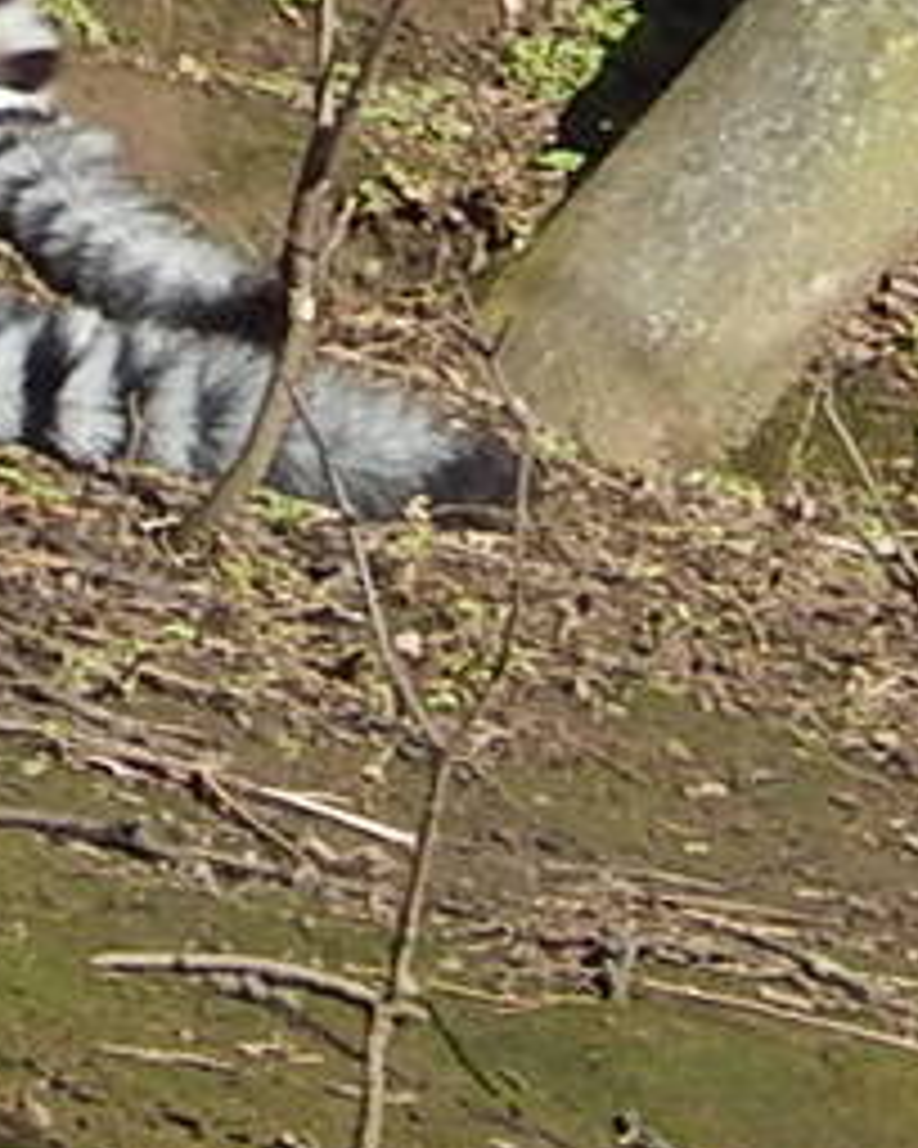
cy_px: -513
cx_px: 504
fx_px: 72780
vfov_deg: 0.9
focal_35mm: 2143
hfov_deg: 0.7
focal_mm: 62.2
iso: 125
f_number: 5.7
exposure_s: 1/400
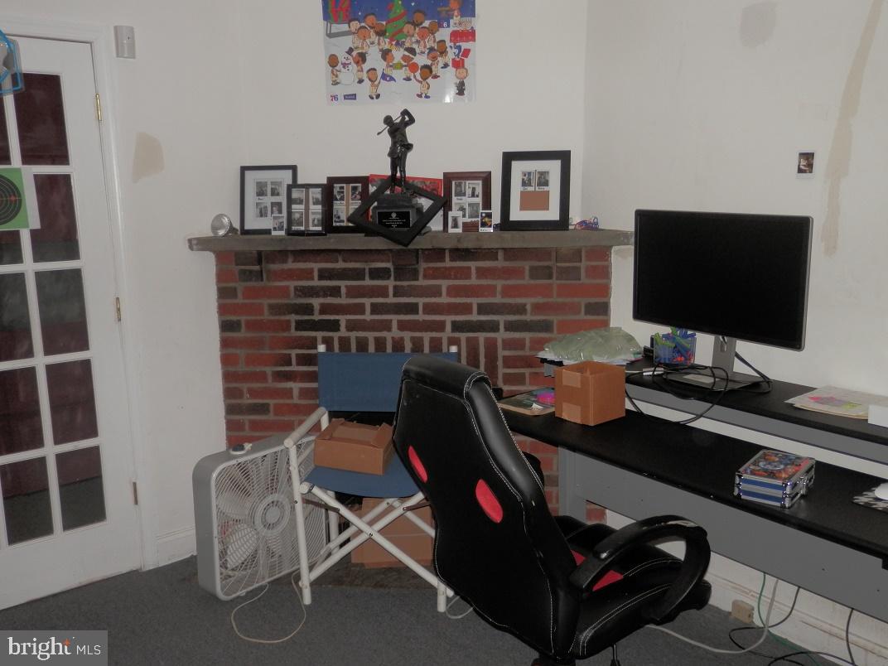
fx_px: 770
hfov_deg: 60.0
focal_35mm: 30
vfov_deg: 46.8
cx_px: 444
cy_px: 333
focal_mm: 5.5
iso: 100
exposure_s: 1/30
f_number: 3.3
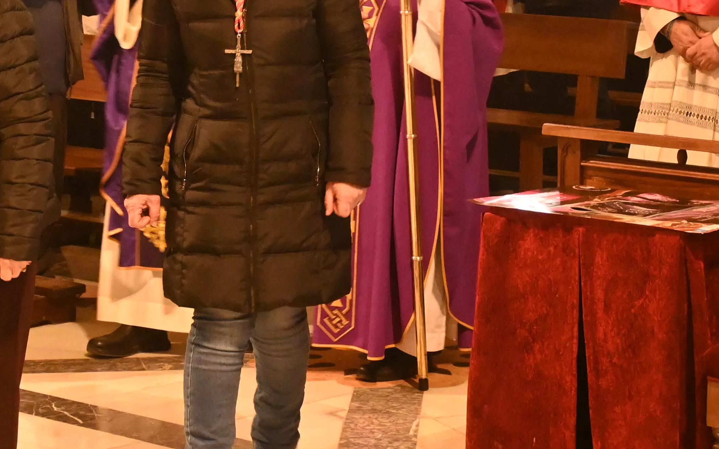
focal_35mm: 118
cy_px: -13
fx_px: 2312
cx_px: 390
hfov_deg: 17.7
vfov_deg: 11.0
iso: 3200
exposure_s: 1/30
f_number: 4.5
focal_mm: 28
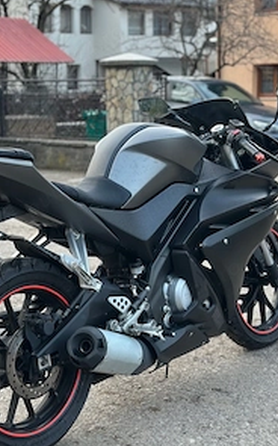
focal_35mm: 69
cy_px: 198
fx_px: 838
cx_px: 104
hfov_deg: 18.8
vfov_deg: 29.8
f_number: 1.78
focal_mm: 6.86
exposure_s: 1/172
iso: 100
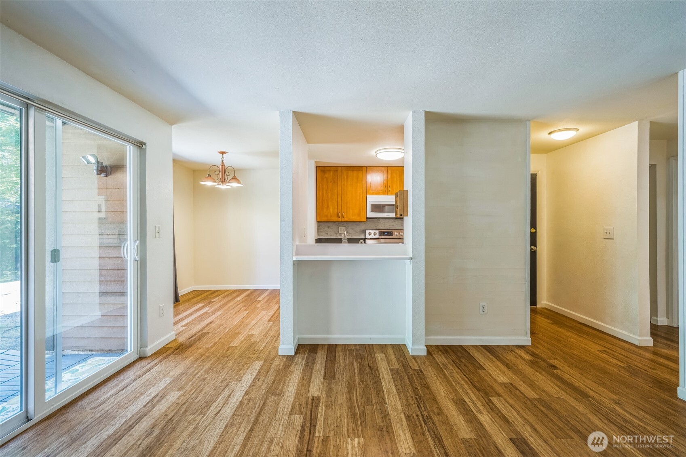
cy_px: 228
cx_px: 343
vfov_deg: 77.3
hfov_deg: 100.4
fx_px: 286
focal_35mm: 15
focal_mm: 15
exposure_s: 1/2.5
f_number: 8
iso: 320
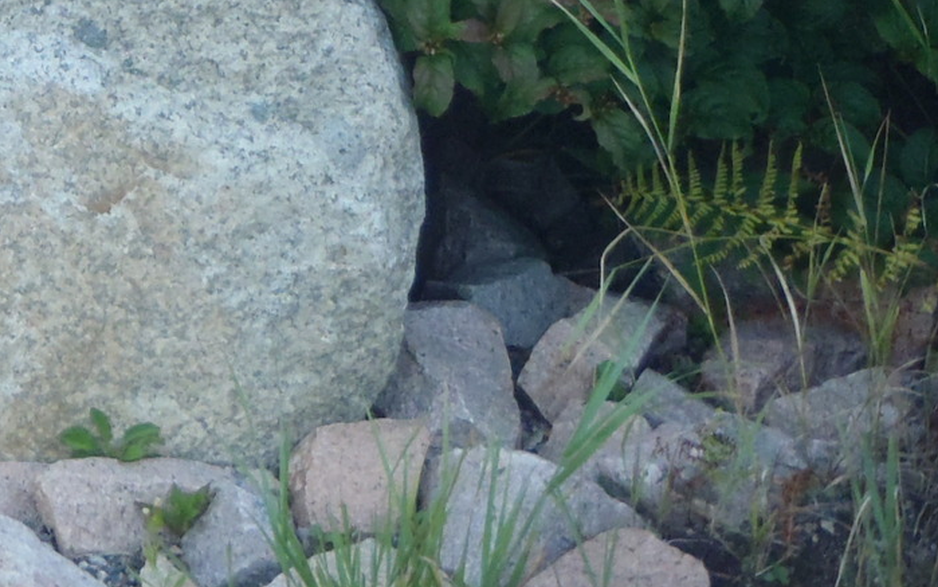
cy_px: -403
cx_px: -335
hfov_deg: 10.5
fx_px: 4960
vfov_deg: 6.6
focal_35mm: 194
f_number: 5.4
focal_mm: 11.43
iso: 200
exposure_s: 1/25
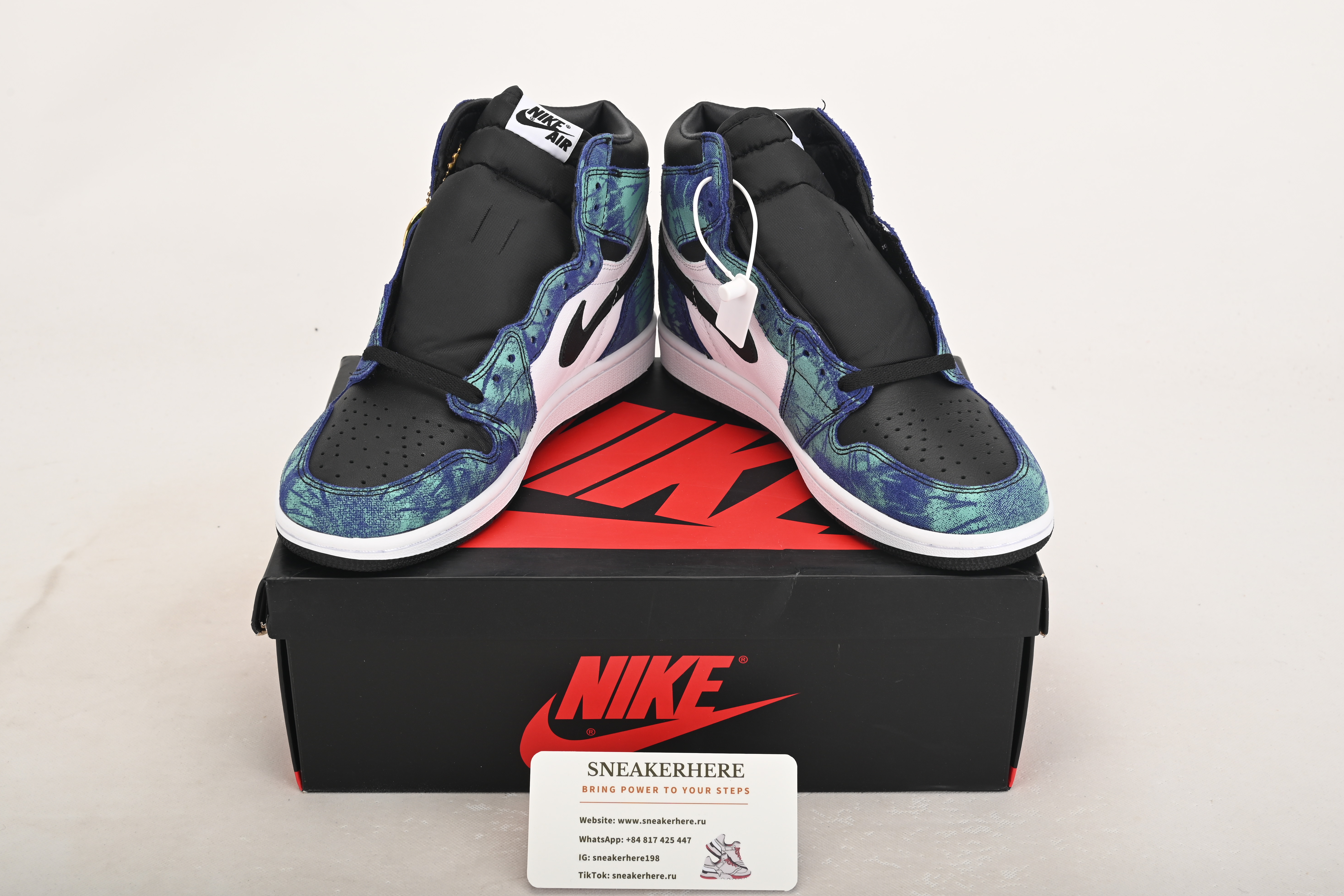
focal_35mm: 47
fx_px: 1755
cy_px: 457
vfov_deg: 28.6
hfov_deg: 41.9
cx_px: 669
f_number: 11
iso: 100
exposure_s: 1/200
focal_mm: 46
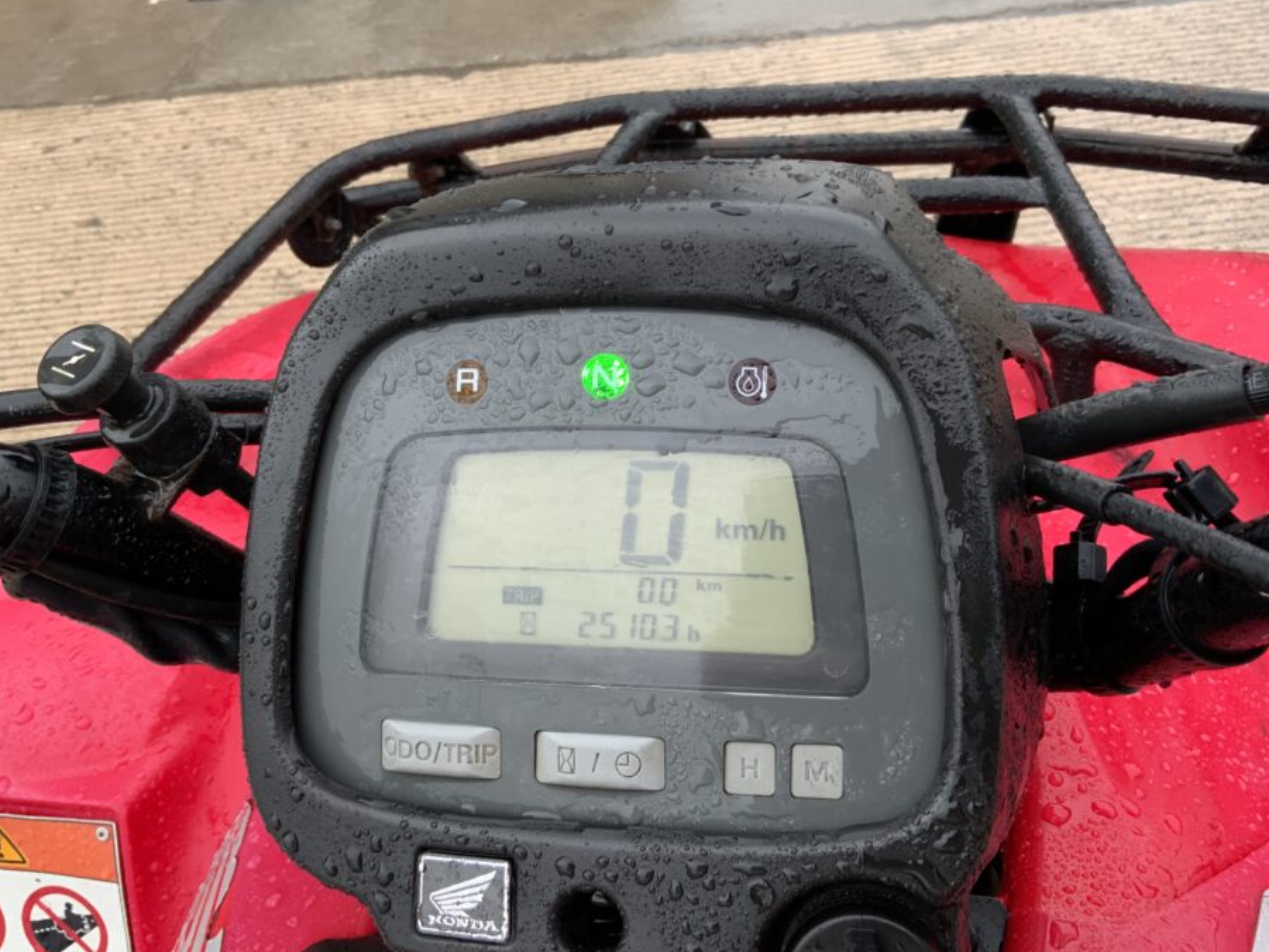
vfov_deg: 42.9
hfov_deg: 55.3
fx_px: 1210
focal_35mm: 33
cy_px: 439
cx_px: 671
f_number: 1.8
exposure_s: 1/122
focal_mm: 3
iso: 50
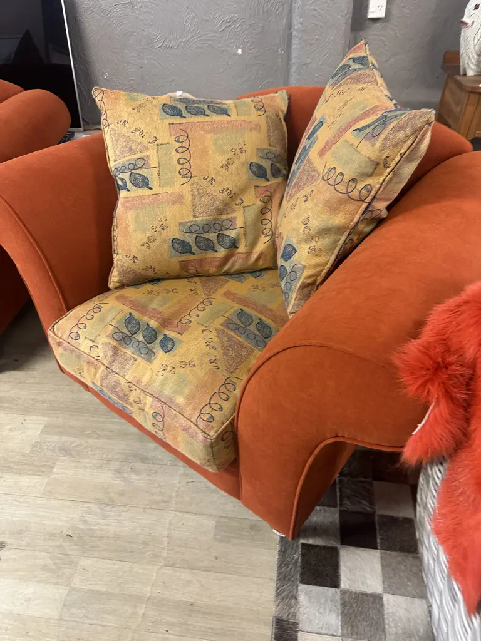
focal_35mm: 24
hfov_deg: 56.8
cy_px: 320
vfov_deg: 71.6
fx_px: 445
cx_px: 240
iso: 250
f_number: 1.78
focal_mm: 6.86
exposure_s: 1/50
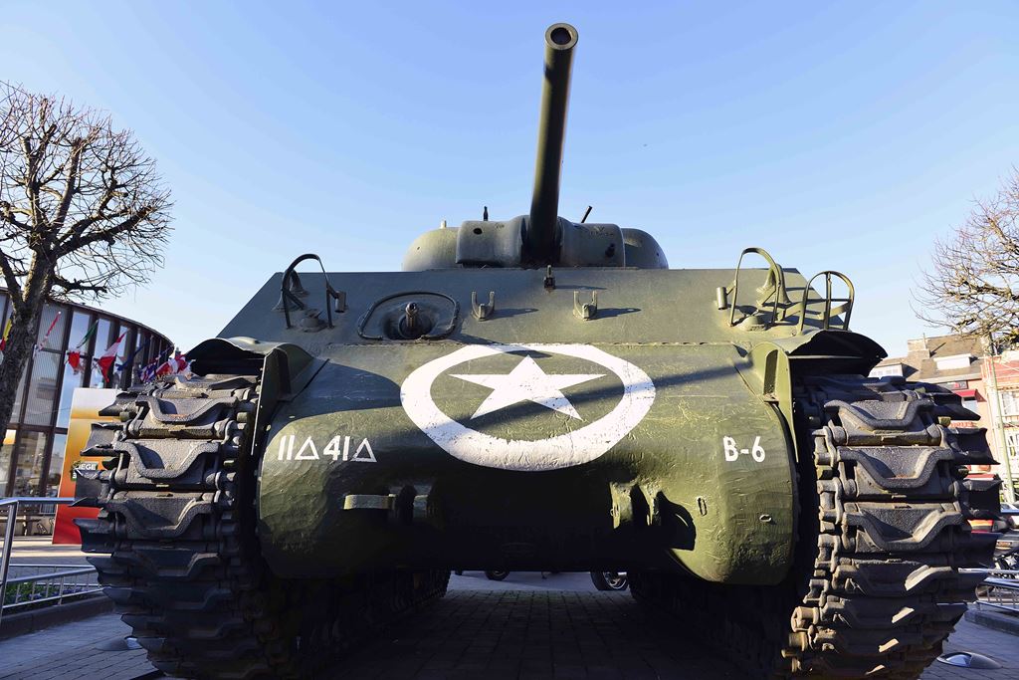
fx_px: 679
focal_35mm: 24
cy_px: 340
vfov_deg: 53.1
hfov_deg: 73.7
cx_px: 510
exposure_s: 1/100
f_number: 5
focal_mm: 24
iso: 100
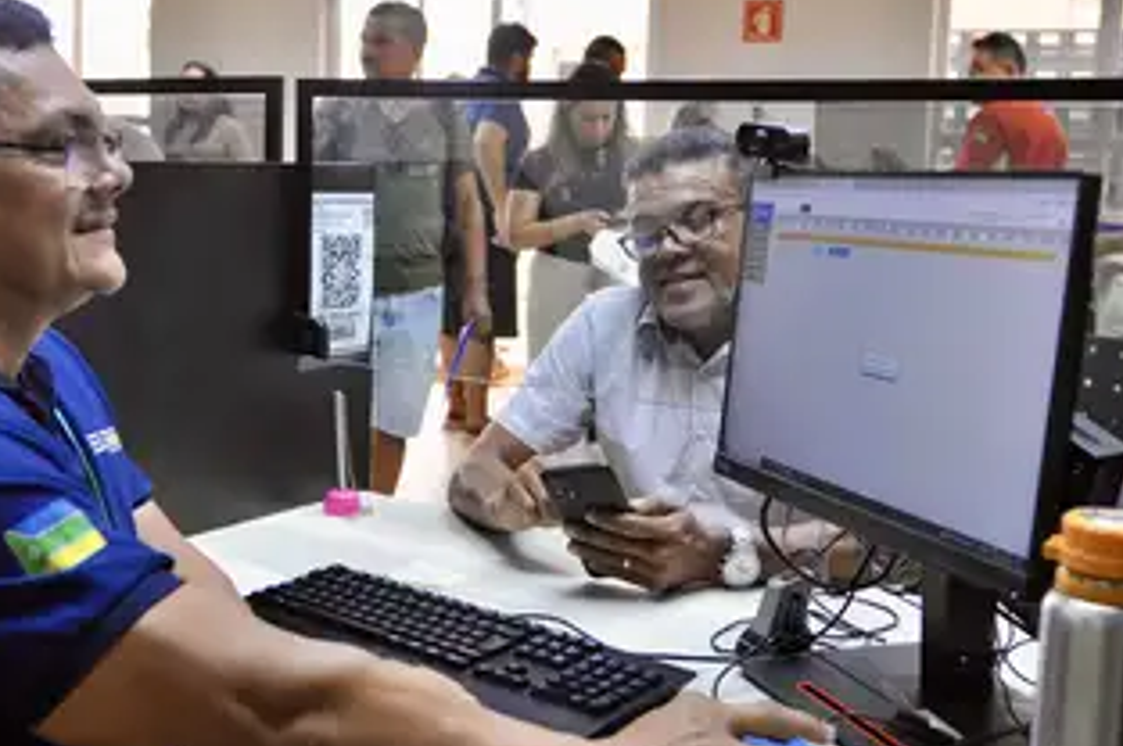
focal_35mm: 46
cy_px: 334
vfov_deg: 29.2
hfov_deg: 42.7
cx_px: 495
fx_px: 1433
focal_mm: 24
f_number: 2.8
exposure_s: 1/100
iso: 500
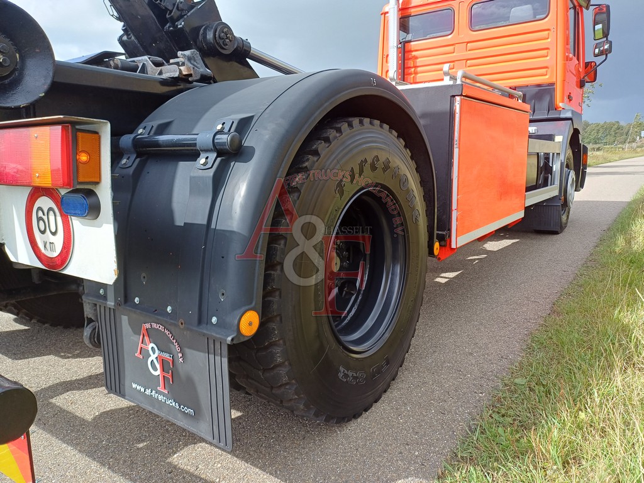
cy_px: 242
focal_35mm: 25
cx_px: 322
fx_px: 465
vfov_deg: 54.9
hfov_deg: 69.4
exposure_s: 1/492
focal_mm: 4.65
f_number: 1.8
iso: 50
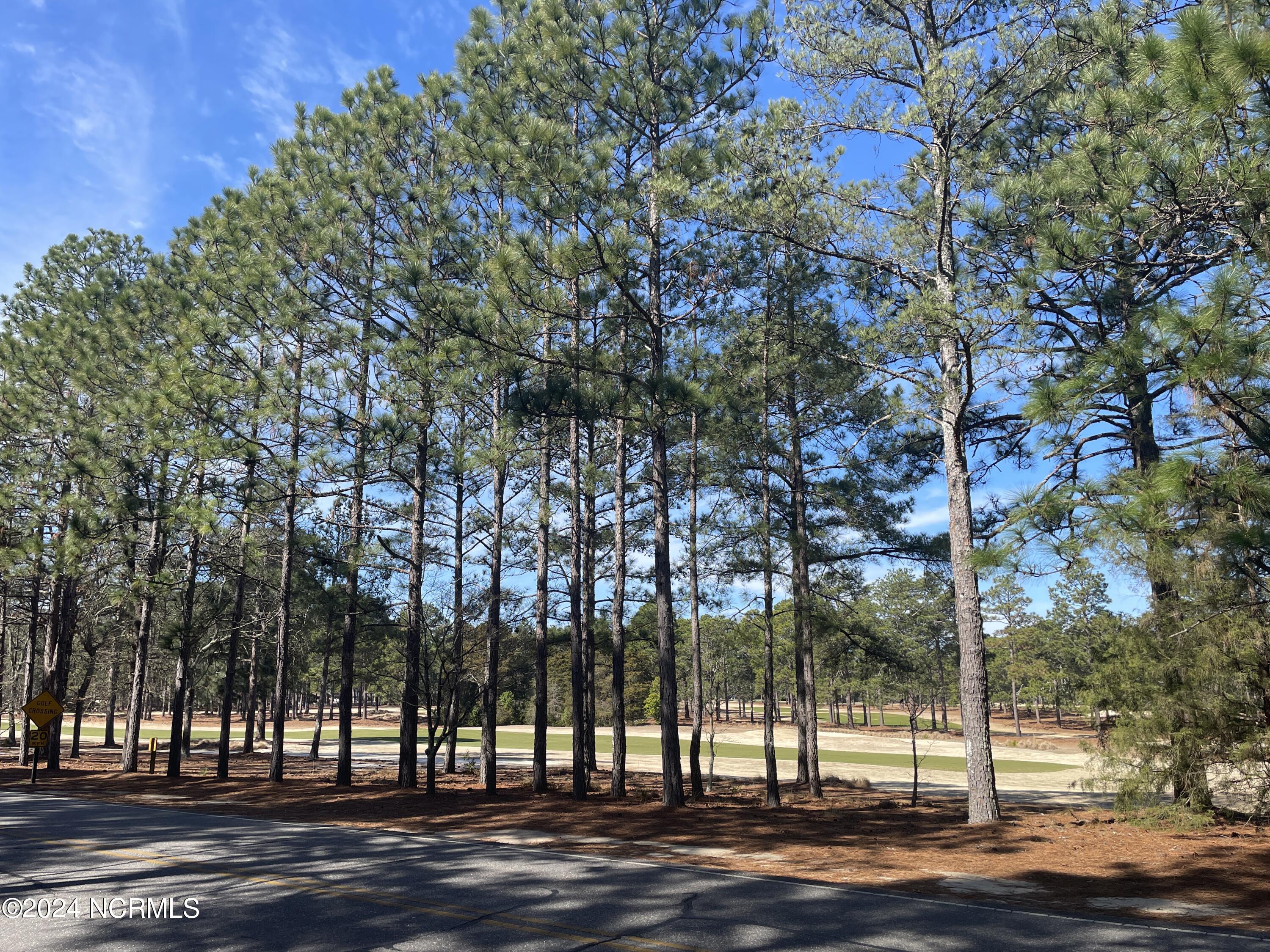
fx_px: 954
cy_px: 476
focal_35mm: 26
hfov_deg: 67.3
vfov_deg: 53.1
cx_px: 635
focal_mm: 4.2
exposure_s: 1/1553
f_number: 1.6
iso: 32
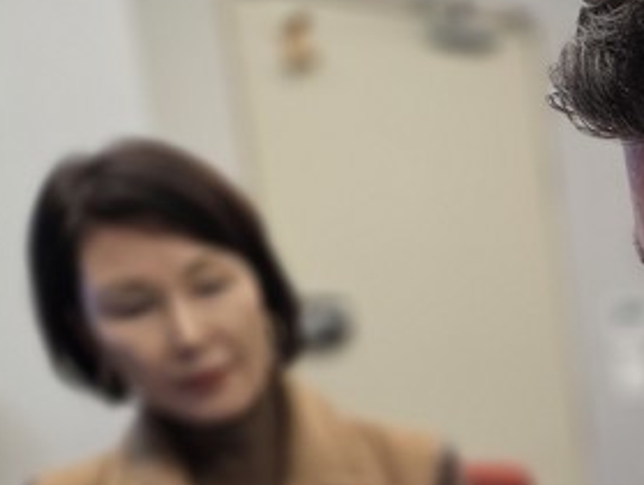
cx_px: 873
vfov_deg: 17.2
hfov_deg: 21.8
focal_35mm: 79
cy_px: 686
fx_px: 1472
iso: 200
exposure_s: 1/120
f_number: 1.7
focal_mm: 6.25
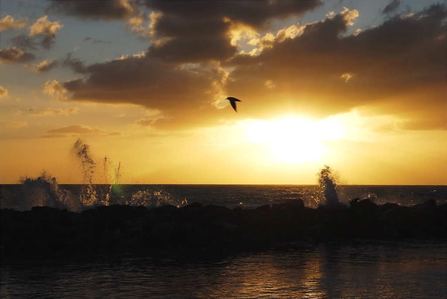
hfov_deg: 27.0
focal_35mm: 75
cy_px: 150
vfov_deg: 18.2
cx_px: 224
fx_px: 932
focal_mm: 50
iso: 100
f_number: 16
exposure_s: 1/200
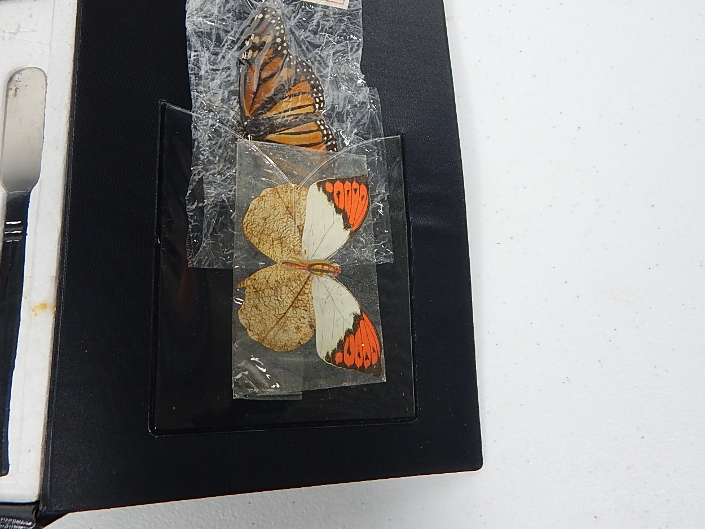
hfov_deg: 56.3
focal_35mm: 32
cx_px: 275
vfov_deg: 43.8
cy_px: 193
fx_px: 652
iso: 160
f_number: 3.1
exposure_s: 1/30
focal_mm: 4.5
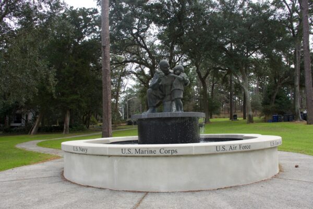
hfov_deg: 67.4
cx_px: 156
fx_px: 235
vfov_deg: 47.9
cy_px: 104
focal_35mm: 27
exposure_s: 1/500
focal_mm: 18
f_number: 8
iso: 640
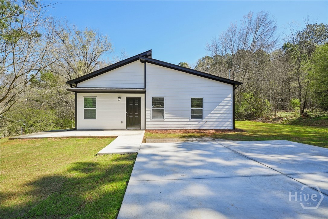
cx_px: 164
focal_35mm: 14
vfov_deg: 81.2
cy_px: 110
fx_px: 127
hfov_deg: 104.3
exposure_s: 1/100
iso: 100
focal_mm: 14
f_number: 8
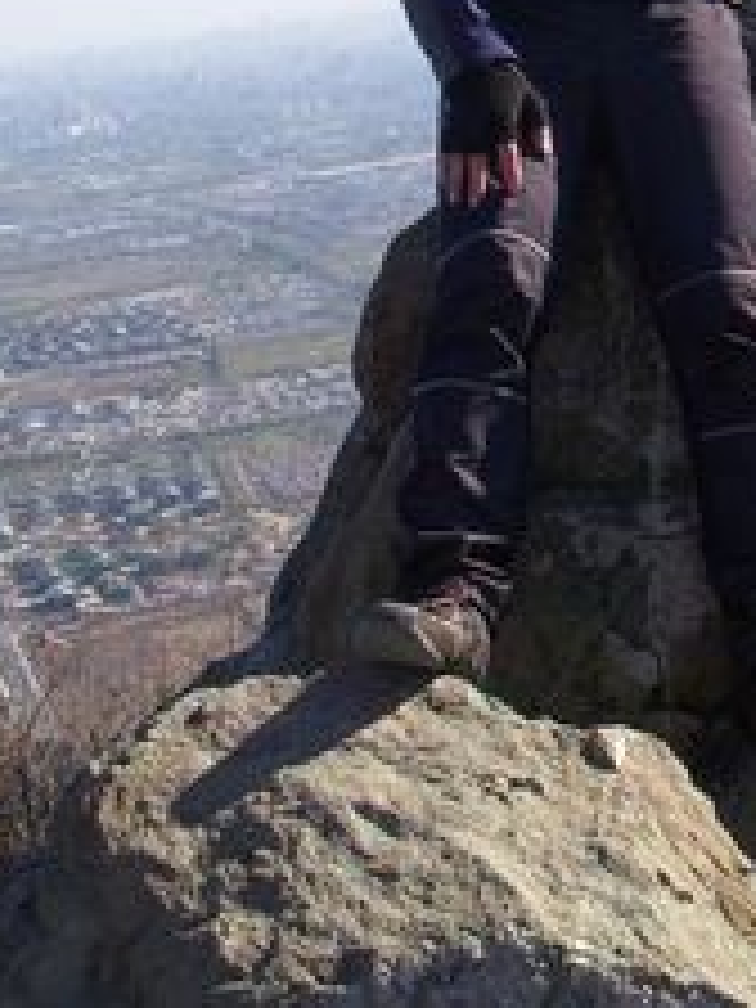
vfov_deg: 18.7
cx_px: 783
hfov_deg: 14.2
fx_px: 2970
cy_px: -9
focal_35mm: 102
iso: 100
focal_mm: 6.3
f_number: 3.3
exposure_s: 1/800
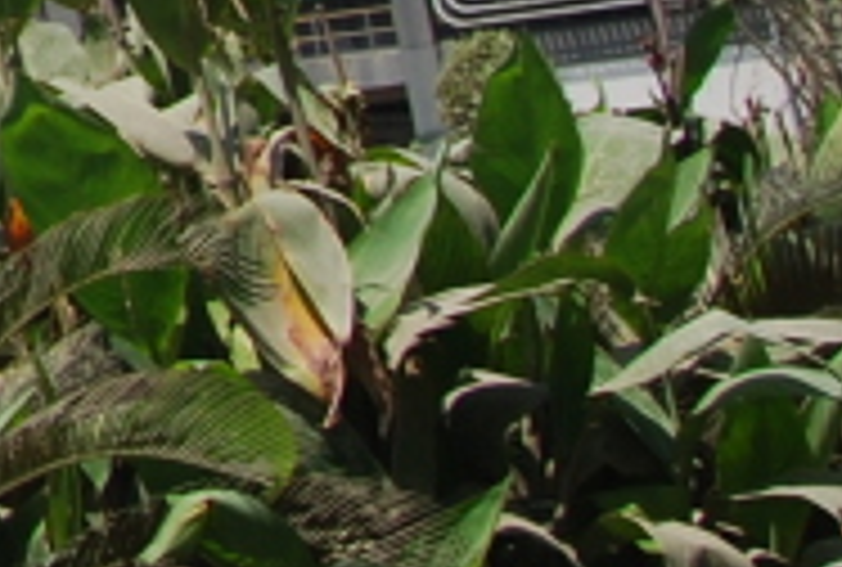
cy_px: -1071
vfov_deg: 7.2
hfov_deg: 9.4
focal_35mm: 173
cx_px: -1689
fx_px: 4059
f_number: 8
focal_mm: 18
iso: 100
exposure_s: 1/200
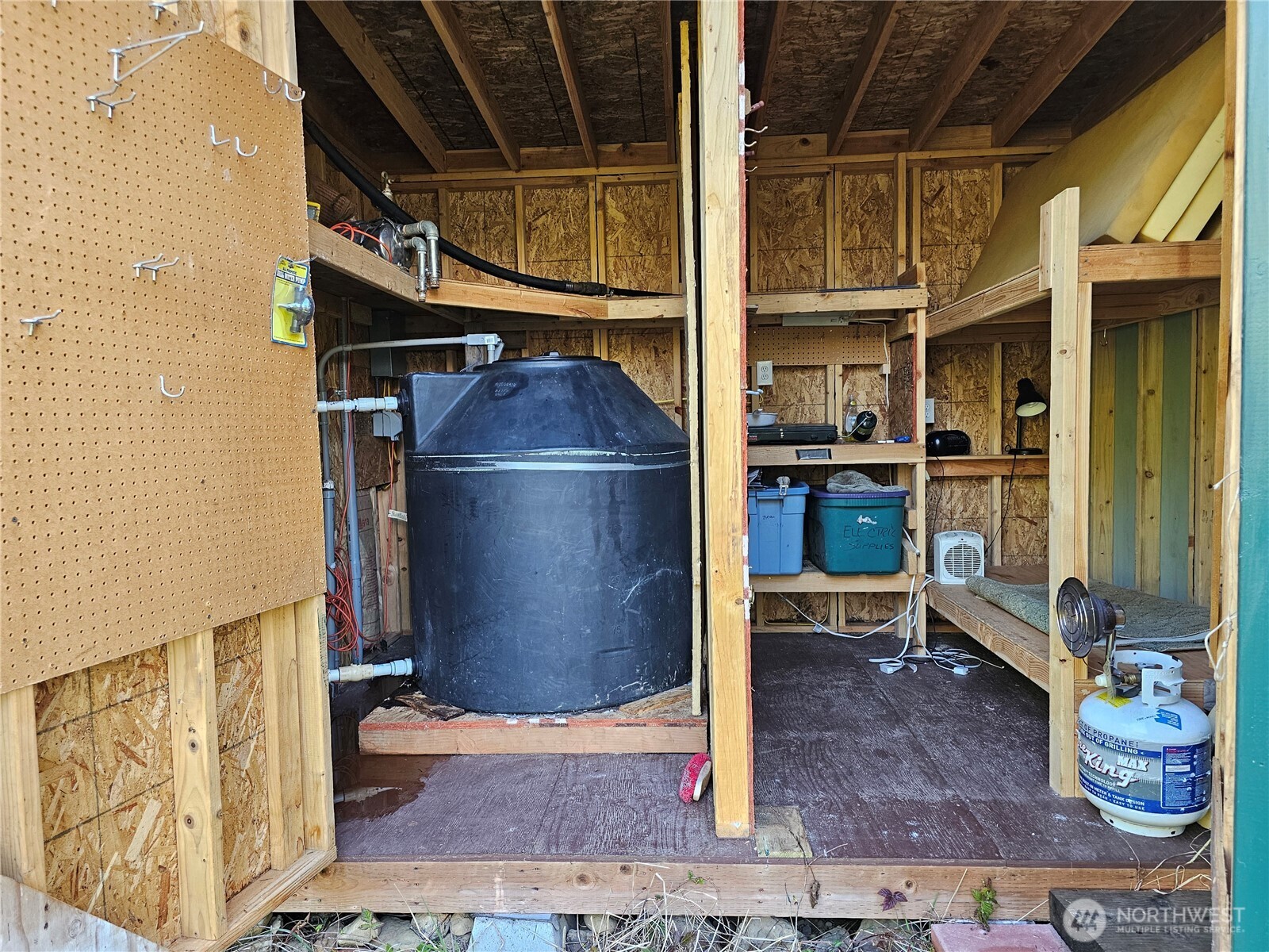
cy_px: 476
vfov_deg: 58.9
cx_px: 634
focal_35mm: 23
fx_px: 843
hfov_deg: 73.9
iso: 250
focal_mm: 6.3
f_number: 1.7
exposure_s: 1/120
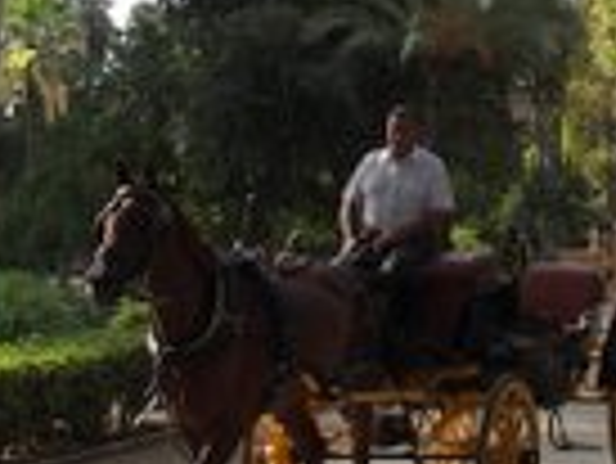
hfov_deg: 19.7
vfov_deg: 14.7
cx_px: 549
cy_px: -77
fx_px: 1745
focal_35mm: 98
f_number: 3.5
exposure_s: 1/500
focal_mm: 6
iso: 100
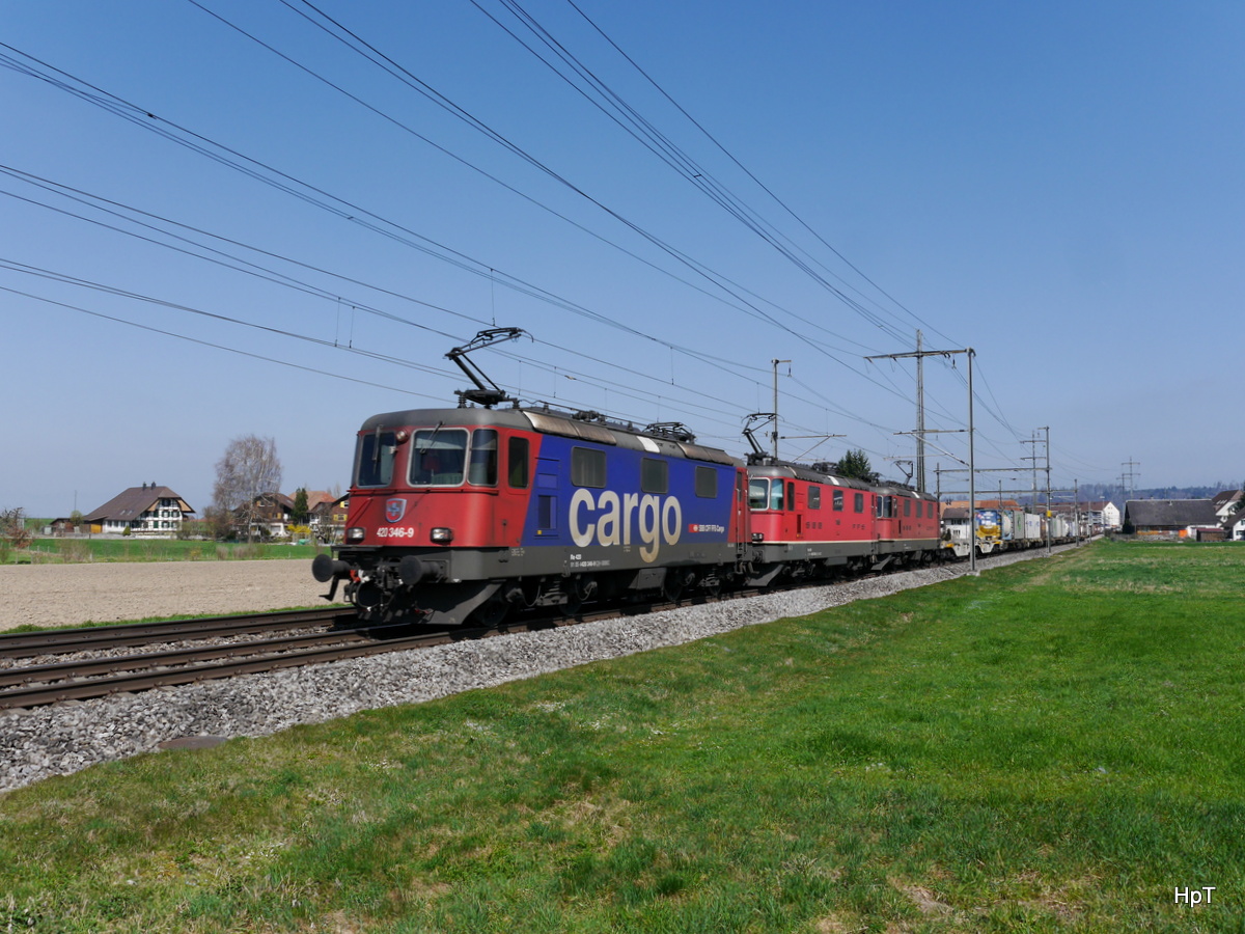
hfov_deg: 63.4
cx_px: 622
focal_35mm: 28
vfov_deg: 49.7
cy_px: 467
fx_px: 1007
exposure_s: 1/500
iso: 160
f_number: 8
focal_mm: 14
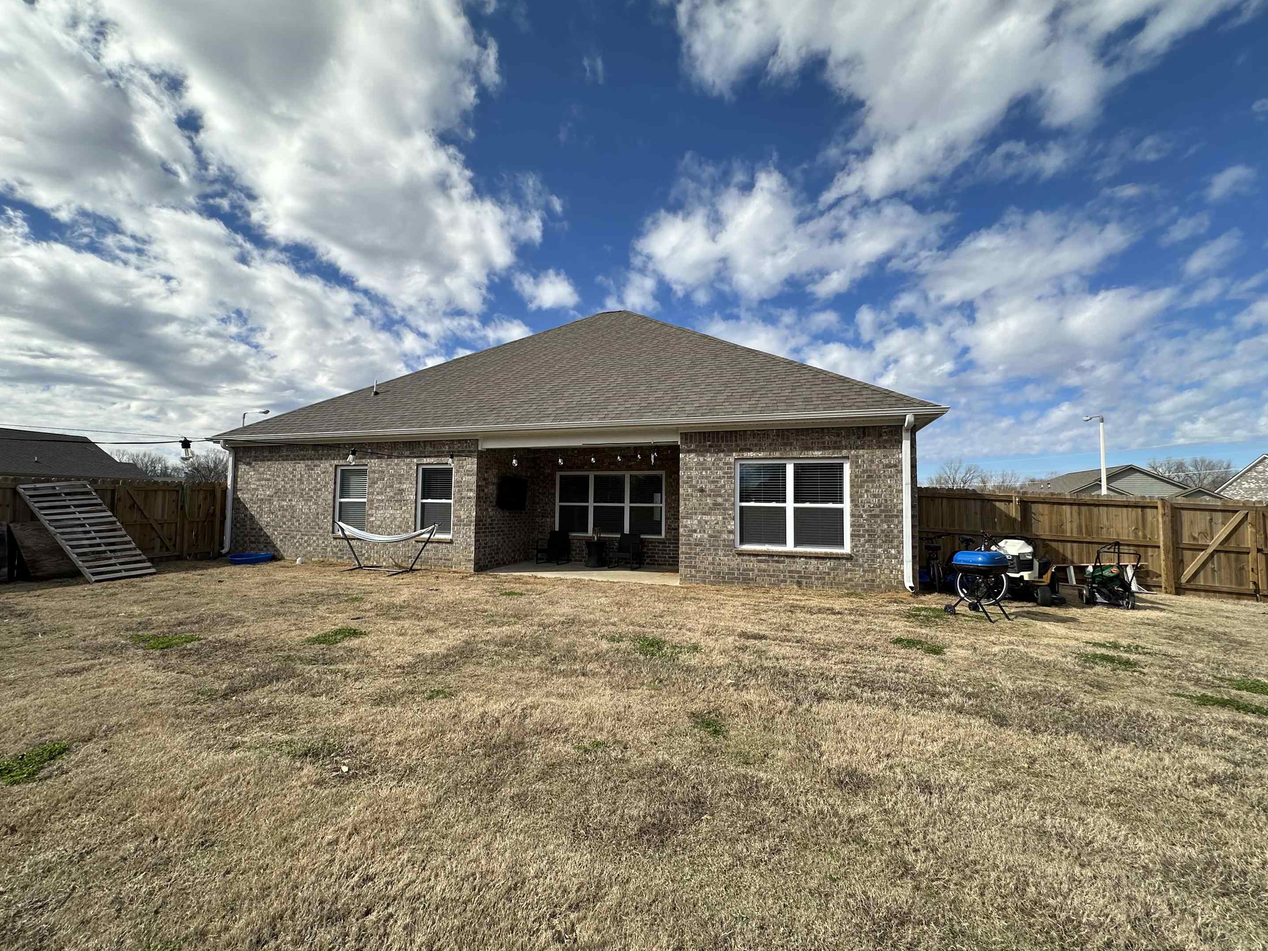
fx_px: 549
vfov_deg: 81.7
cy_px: 476
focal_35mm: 15
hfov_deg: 98.1
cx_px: 612
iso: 40
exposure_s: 1/1887
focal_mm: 2.22
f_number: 2.2
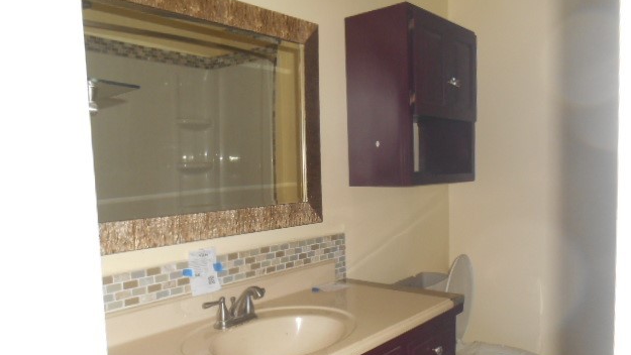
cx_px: 319
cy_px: 220
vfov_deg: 40.0
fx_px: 485
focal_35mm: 29
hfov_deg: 66.0
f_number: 3.4
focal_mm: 4.7
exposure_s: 1/25
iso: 220
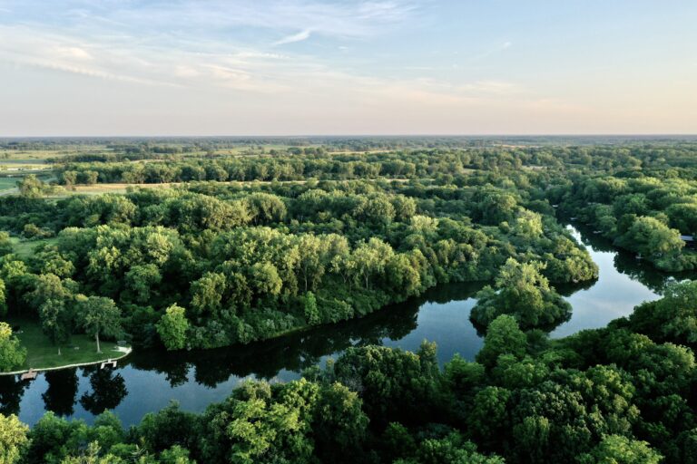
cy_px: 232
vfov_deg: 46.4
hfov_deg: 65.5
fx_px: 542
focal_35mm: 28
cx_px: 348
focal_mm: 10.26
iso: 100
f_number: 5
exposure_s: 1/200
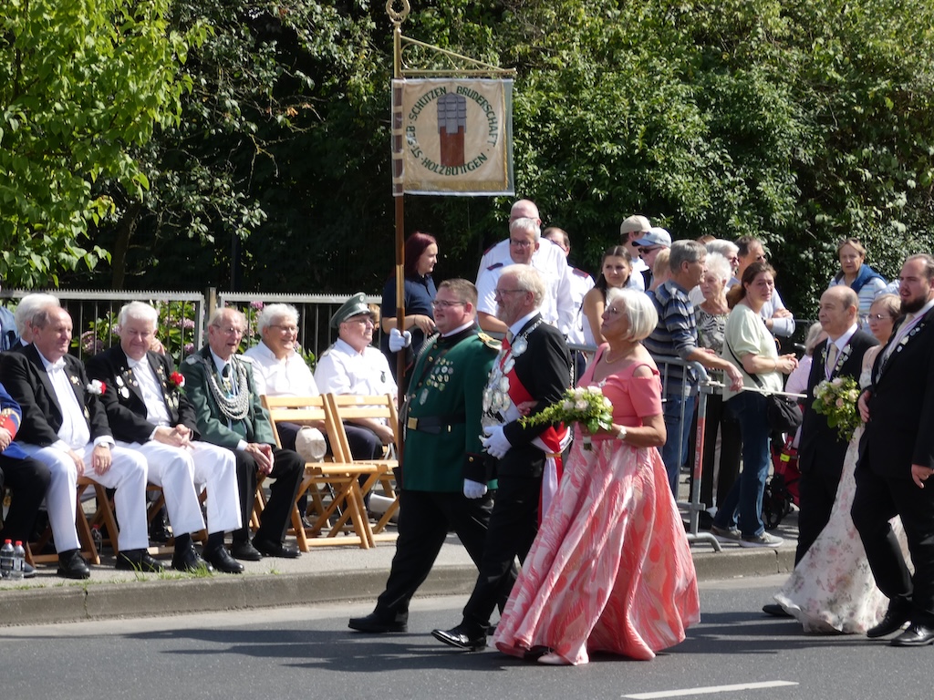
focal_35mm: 132
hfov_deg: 14.9
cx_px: 467
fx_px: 3562
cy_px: 350
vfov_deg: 11.2
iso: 80
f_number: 5.2
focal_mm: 23.7
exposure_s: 1/320
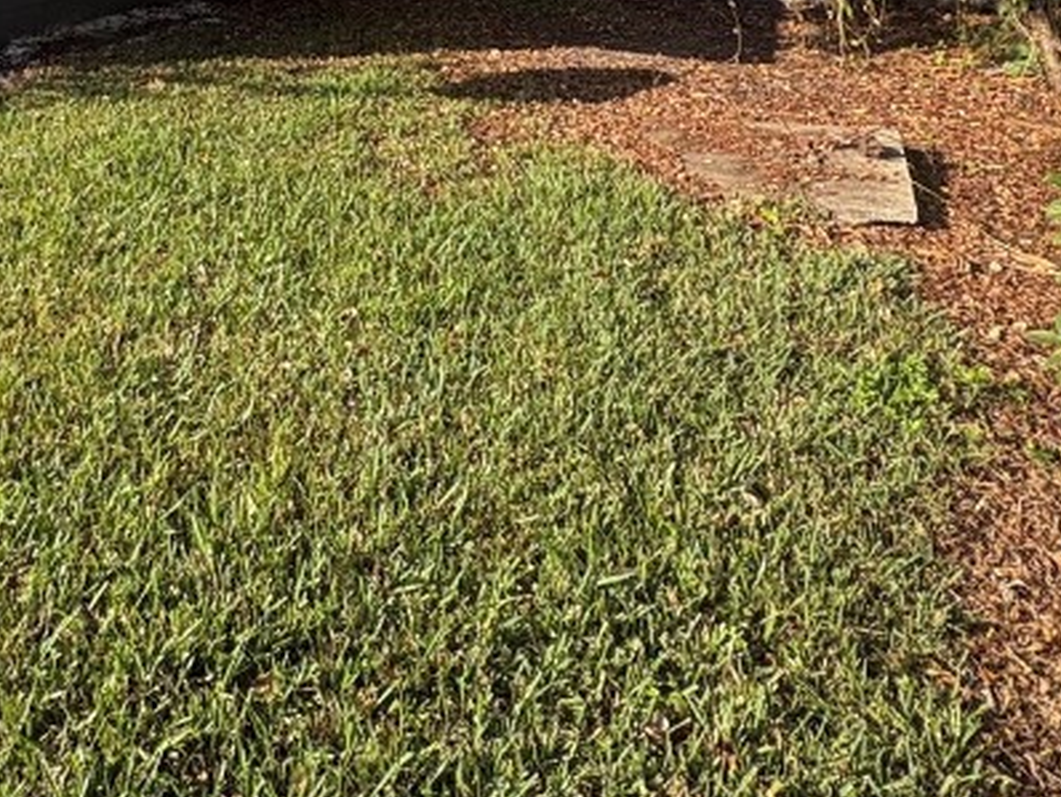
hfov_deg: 48.9
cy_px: -104
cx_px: 243
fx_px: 1104
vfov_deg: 33.8
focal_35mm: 36
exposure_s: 1/605
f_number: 2.2
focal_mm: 2.22
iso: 50
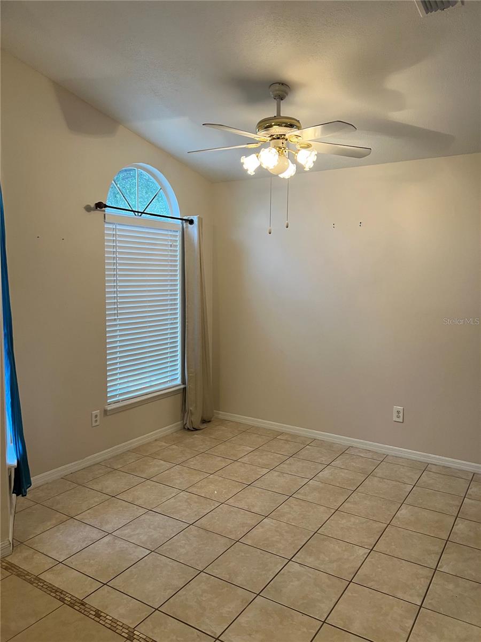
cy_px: 321
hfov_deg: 53.1
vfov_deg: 67.3
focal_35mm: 26
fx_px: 482
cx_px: 240
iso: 100
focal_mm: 5.7
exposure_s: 1/60
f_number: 1.5
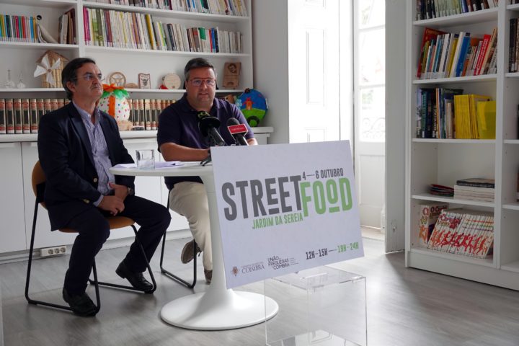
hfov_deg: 48.5
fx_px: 577
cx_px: 260
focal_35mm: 40
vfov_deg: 33.4
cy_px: 173
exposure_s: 1/40
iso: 125
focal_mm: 14.65
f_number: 3.2
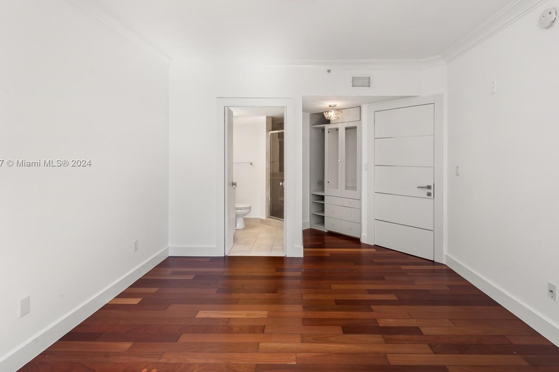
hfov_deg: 93.2
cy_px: 164
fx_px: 264
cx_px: 294
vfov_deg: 70.1
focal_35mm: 17
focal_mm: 14
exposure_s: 1/40
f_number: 11
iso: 320
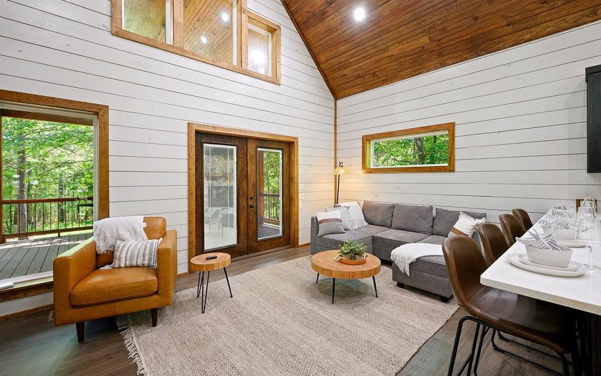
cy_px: 176
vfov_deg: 74.7
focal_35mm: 15
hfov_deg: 101.4
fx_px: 246
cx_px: 305
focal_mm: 14
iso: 500
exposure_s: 1/15
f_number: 7.1
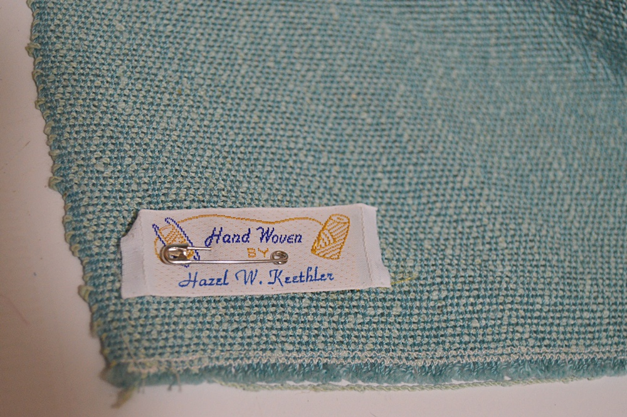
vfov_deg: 18.2
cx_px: 314
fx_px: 1305
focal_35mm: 75
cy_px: 208
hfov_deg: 27.0
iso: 1250
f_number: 5.6
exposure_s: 1/60
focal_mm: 50
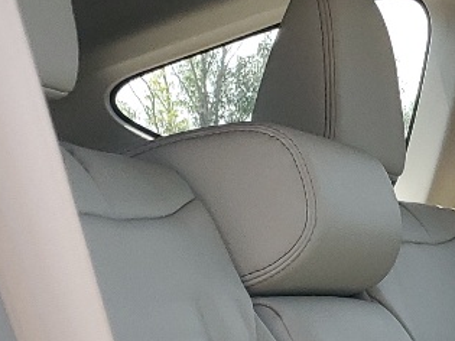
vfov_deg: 10.7
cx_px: 871
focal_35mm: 132
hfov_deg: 13.2
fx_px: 1734
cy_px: 551
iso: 50
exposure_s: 1/323
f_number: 1.5
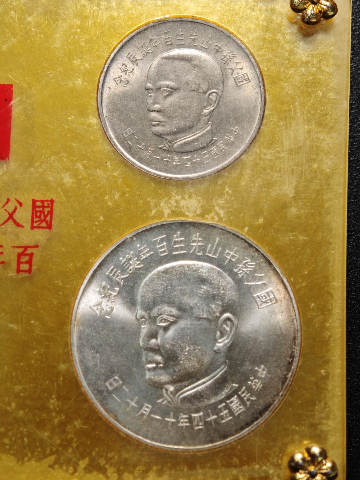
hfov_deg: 24.4
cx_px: 180
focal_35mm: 60
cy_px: 240
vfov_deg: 32.2
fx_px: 832
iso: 640
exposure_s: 1/108
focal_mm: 9
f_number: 2
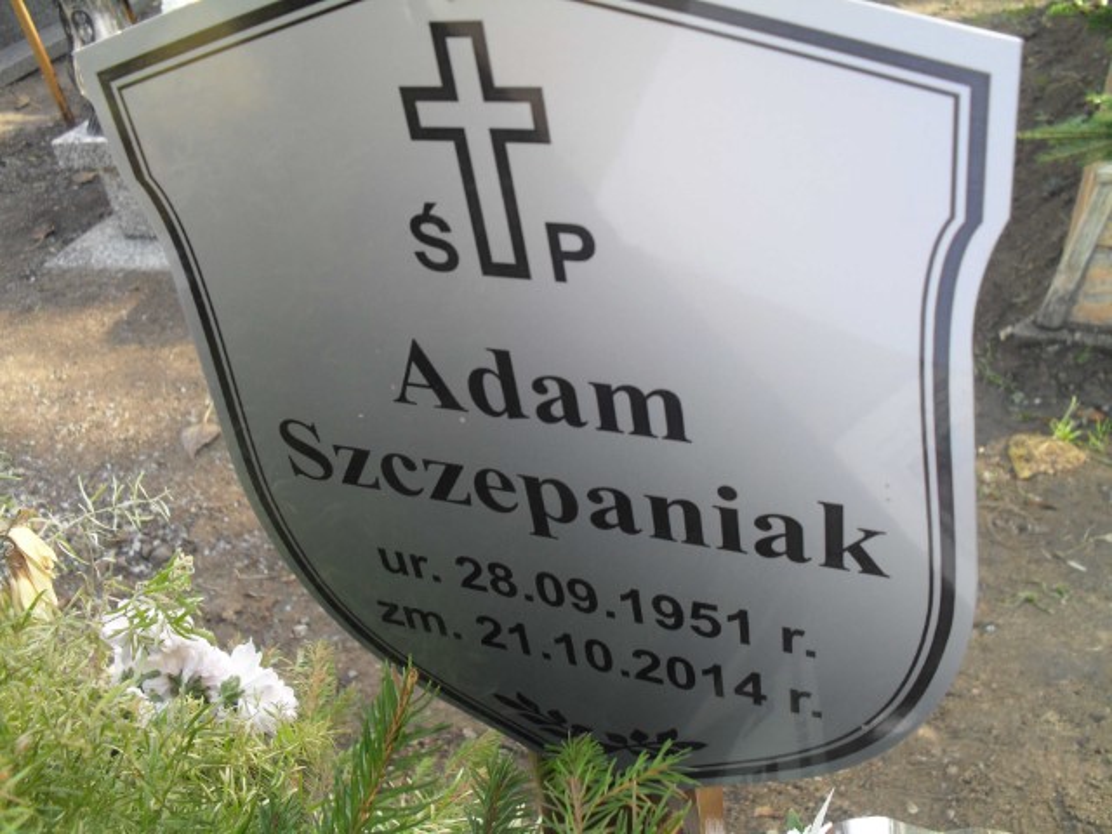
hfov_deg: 52.6
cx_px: 556
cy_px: 417
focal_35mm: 35
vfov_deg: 40.7
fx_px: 1124
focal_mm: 6.3
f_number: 3.2
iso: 100
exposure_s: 1/90
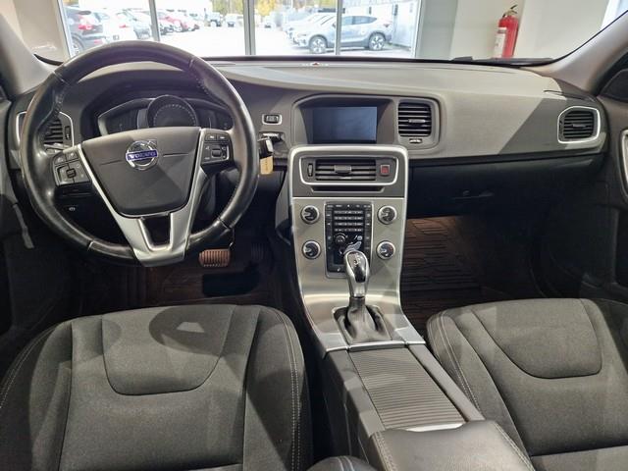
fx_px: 417
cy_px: 236
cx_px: 314
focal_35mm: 23
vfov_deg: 58.9
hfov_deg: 73.9
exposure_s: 1/100
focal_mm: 5.4
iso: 800
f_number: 1.8
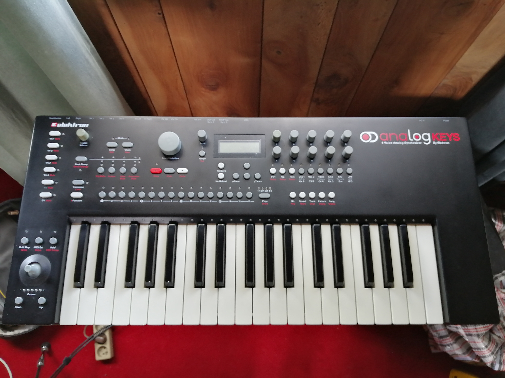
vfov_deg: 53.1
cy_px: 189
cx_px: 252
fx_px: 379
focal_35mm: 26
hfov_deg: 67.3
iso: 80
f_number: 1.8
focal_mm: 3.64
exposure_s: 1/33.3
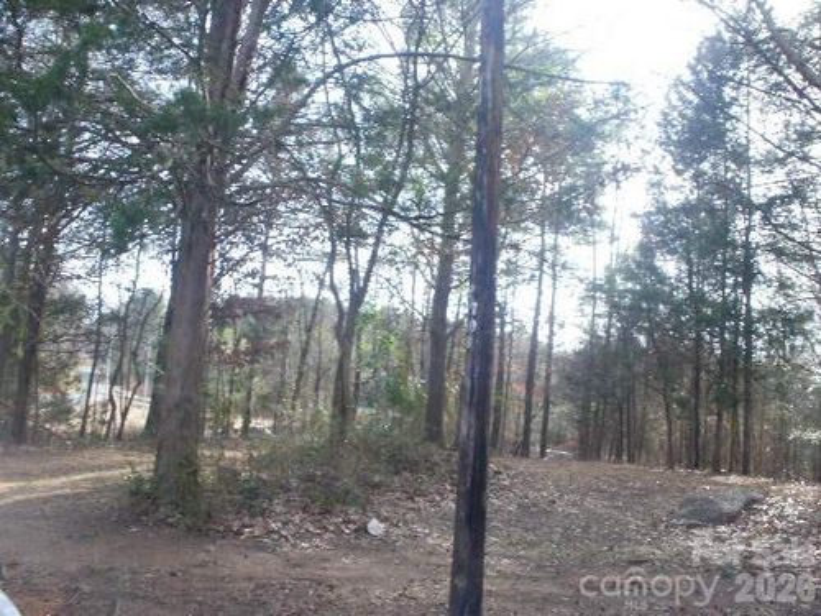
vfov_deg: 39.7
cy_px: 308
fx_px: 854
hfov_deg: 51.4
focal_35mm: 36
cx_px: 410
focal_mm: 6.3
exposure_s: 1/60
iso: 100
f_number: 5.6
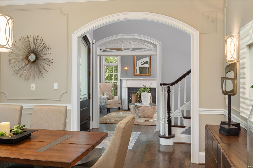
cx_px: 126
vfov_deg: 36.9
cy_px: 84
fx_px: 253
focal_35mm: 36
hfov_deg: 53.1
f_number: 8
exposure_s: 1.3
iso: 400
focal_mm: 18
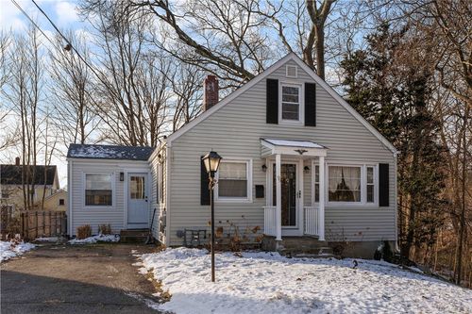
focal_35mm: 30
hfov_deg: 61.9
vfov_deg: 43.6
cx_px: 236
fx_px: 393
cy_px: 157
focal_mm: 30
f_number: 8
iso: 800
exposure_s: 1/640
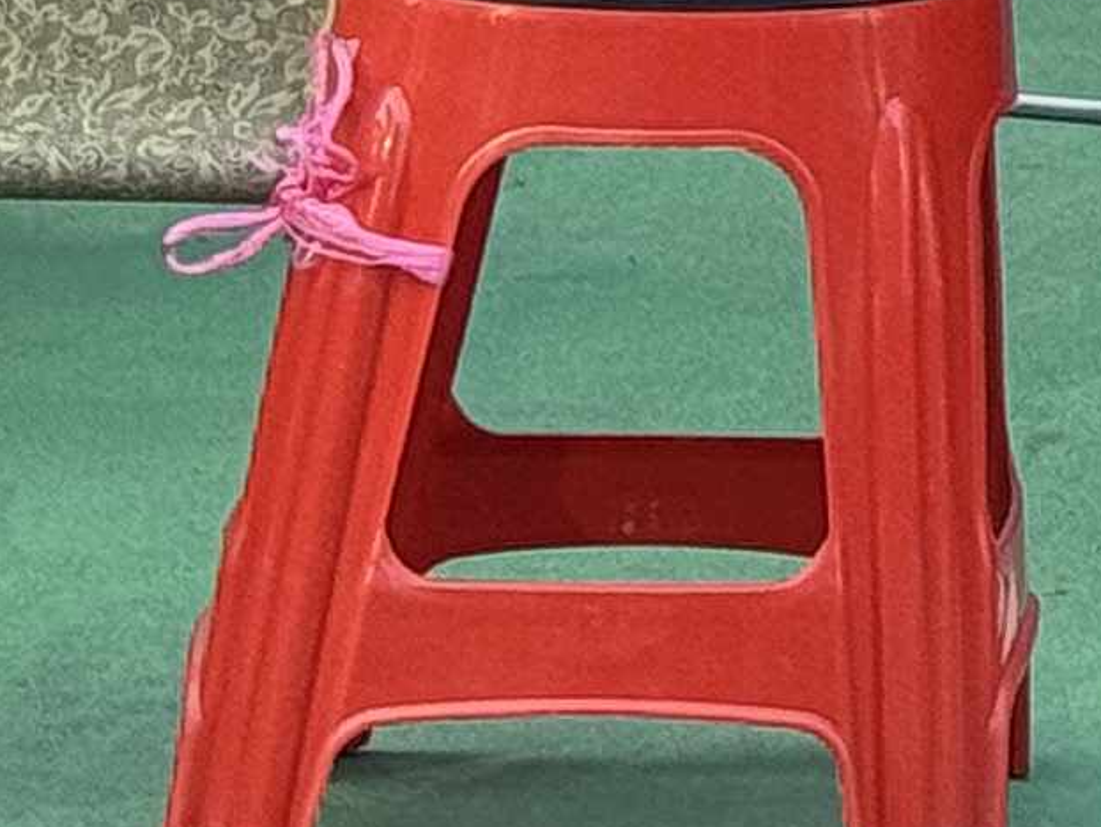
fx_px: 9896
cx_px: 3278
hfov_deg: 5.9
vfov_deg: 4.6
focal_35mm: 311
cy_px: -1686
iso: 64
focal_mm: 6.76
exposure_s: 1/197
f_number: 1.78
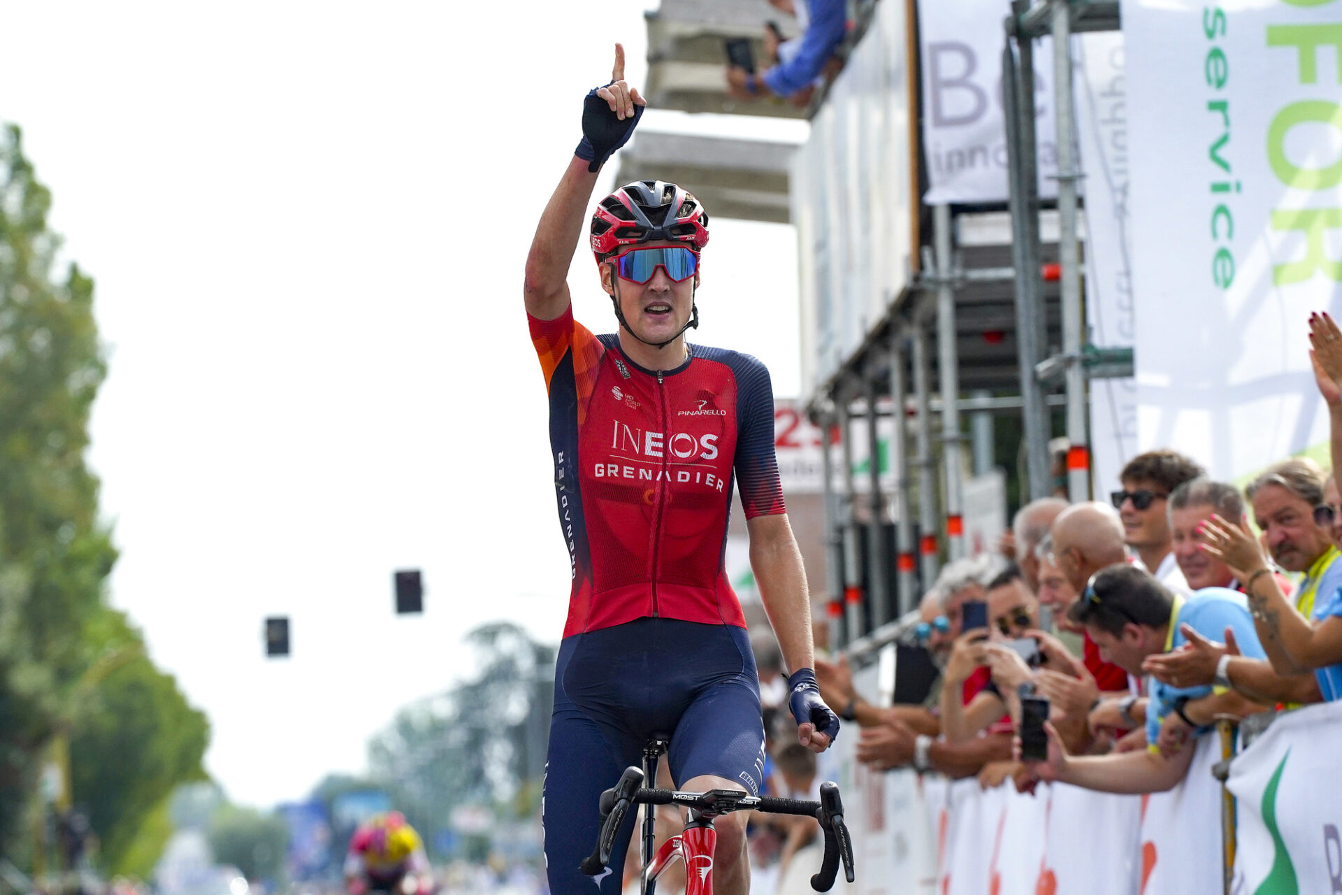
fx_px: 9990
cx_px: 671
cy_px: 448
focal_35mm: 268
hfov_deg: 7.7
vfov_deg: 5.1
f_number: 8
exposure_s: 1/2000
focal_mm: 268
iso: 1000
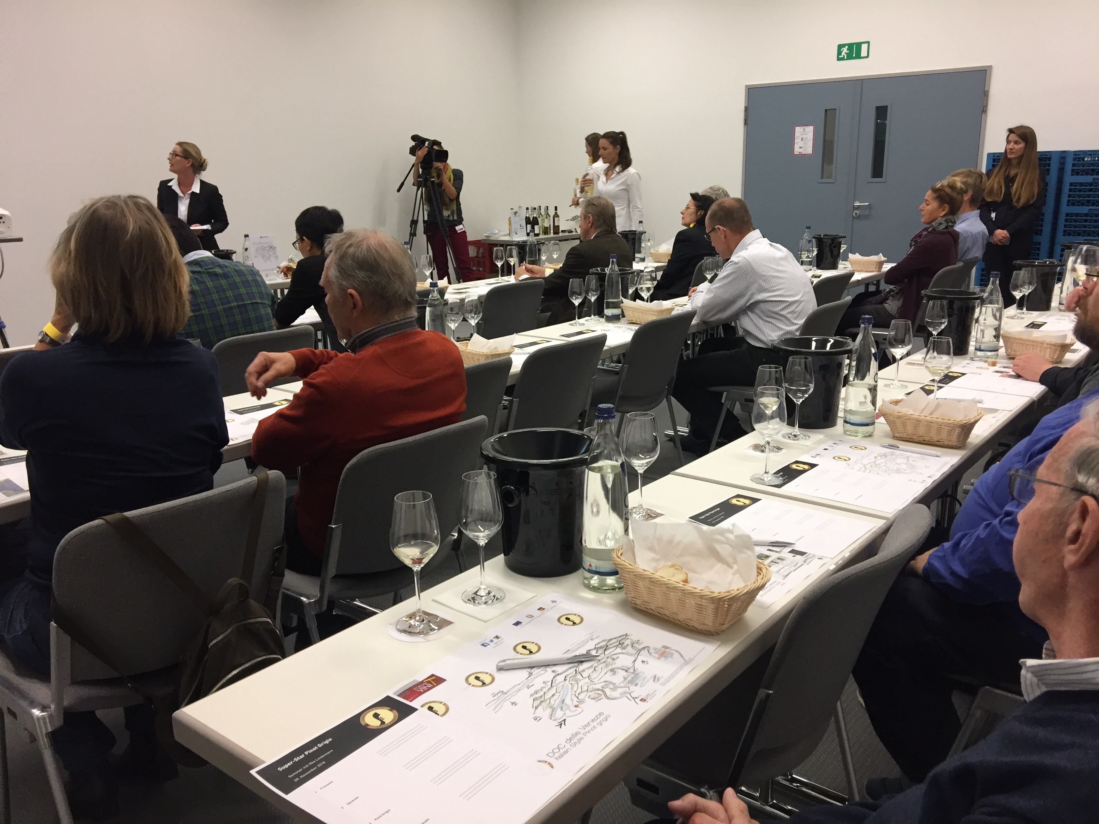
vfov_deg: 48.2
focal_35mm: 29
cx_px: 550
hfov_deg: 61.7
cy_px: 412
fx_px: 921
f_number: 2.2
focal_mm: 4.15
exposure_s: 1/33
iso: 64
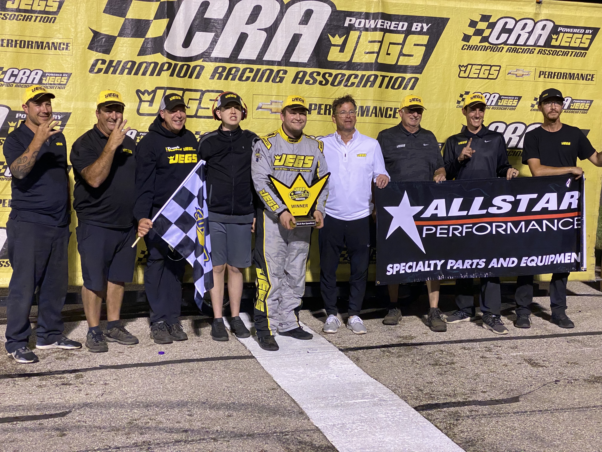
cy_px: 226
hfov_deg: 36.8
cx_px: 301
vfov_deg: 28.0
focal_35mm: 52
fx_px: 904
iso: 160
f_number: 2
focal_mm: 6
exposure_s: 1/60
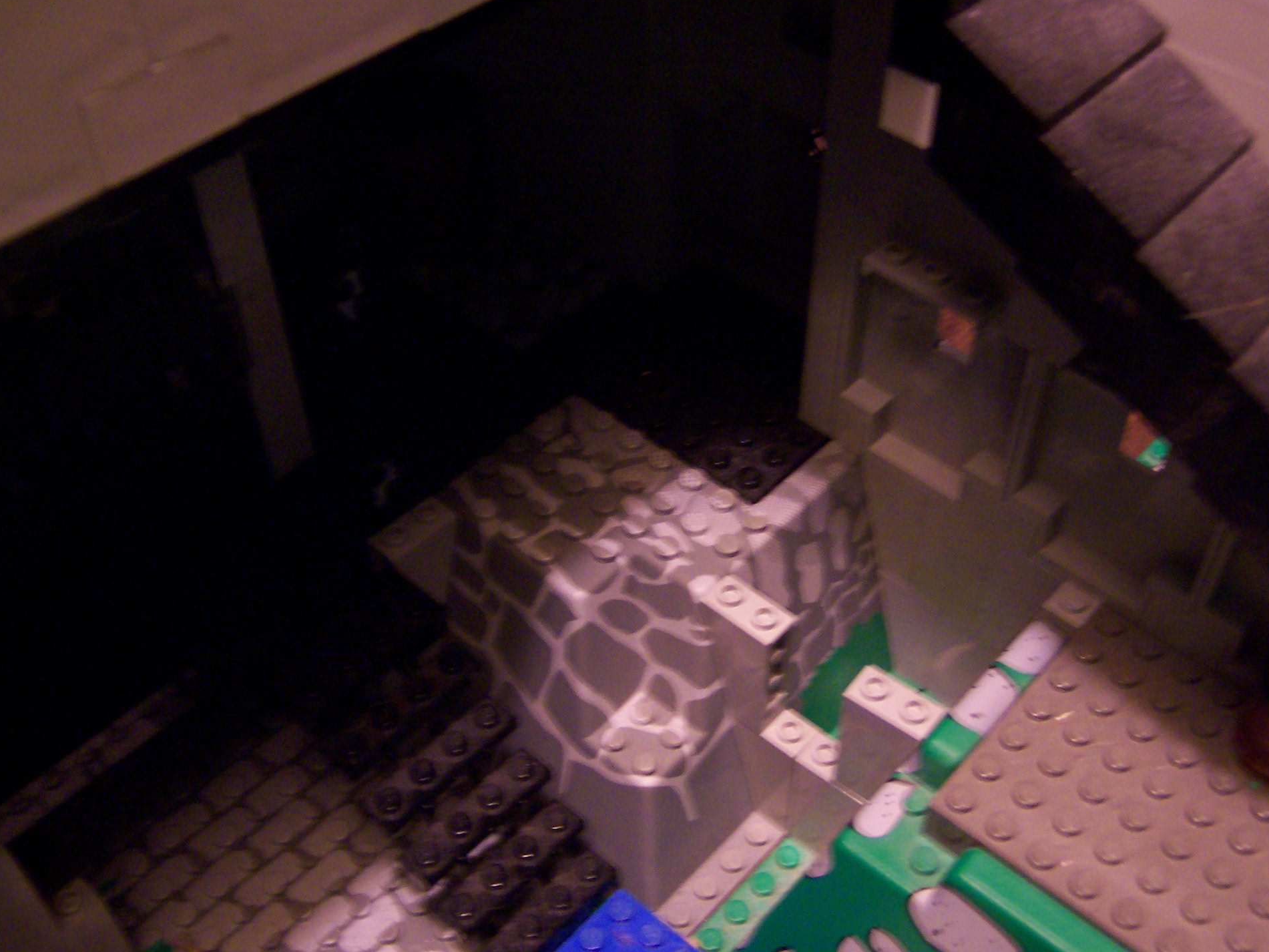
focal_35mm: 40
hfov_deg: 46.6
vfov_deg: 36.0
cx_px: 734
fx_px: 1466
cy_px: 472
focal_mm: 5.5
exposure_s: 1/8
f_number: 2.8
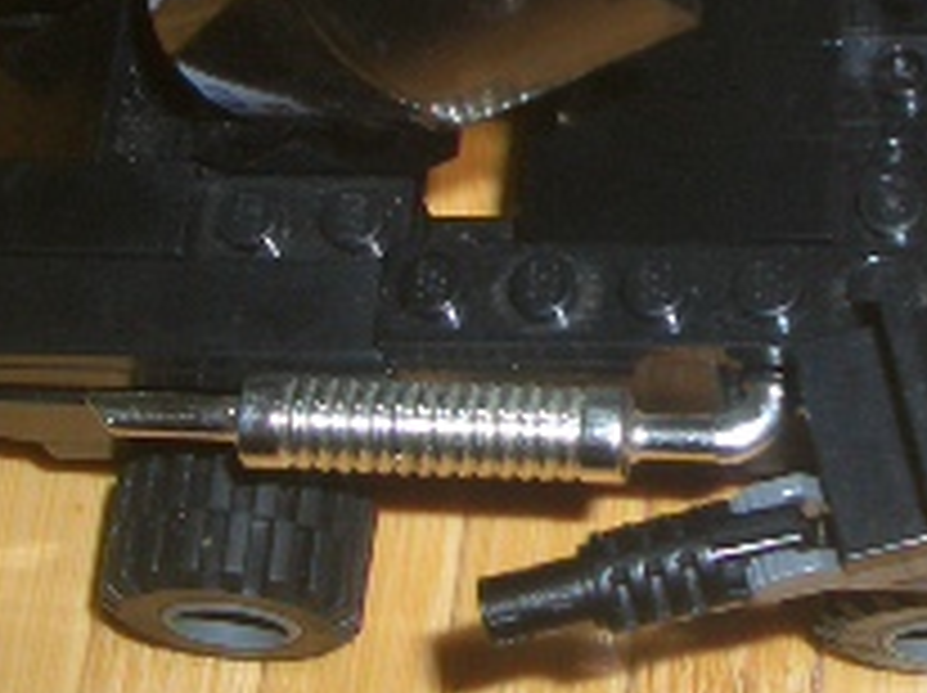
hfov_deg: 17.8
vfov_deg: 13.3
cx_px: 824
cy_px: -40
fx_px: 2916
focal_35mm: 109
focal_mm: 5.8
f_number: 4.3
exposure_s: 1/60
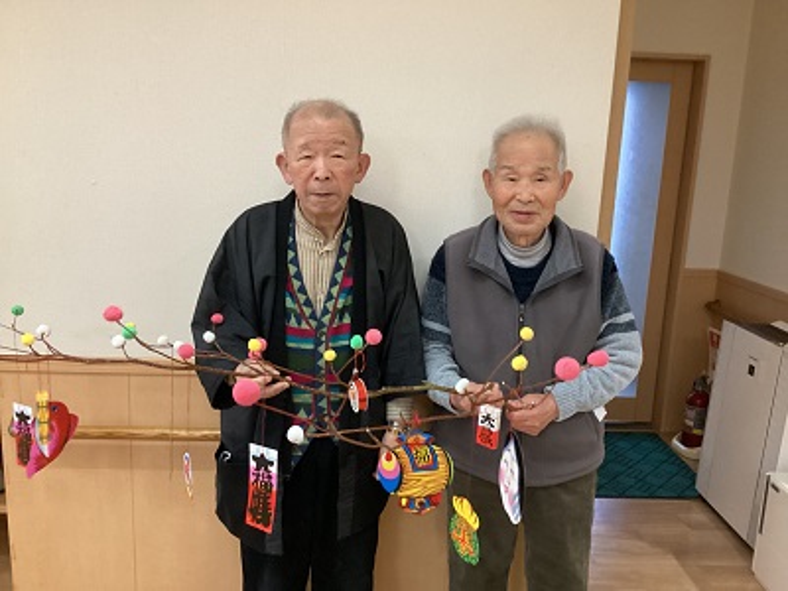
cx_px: 394
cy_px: 296
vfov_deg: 45.4
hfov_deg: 58.4
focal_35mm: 31
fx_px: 706
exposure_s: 1/33
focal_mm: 3.3
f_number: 2.4
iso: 400
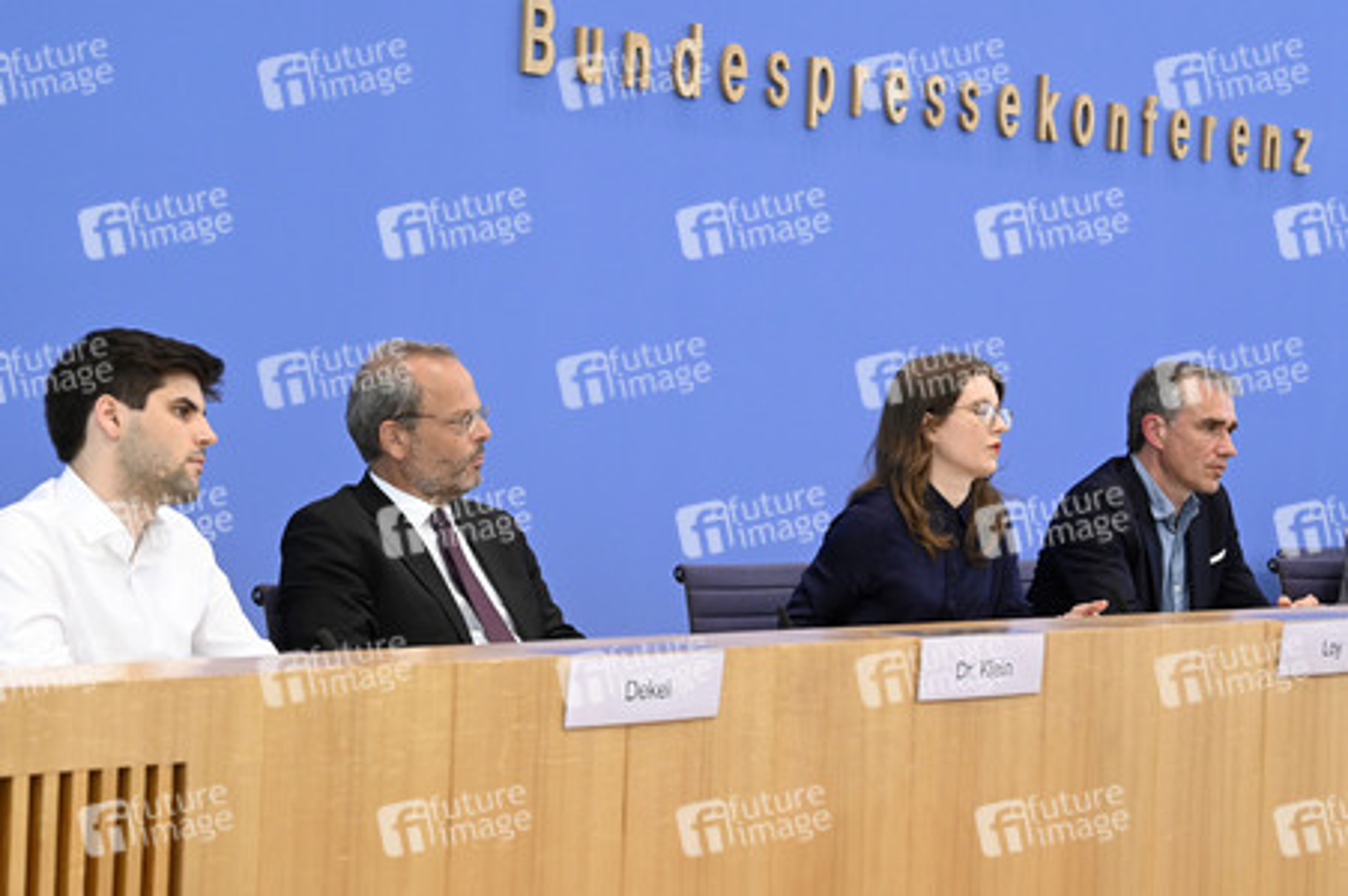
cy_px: 448
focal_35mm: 95
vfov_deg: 14.4
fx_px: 3555
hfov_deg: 21.5
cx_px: 674
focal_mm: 95
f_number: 7.1
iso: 4000
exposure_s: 1/400
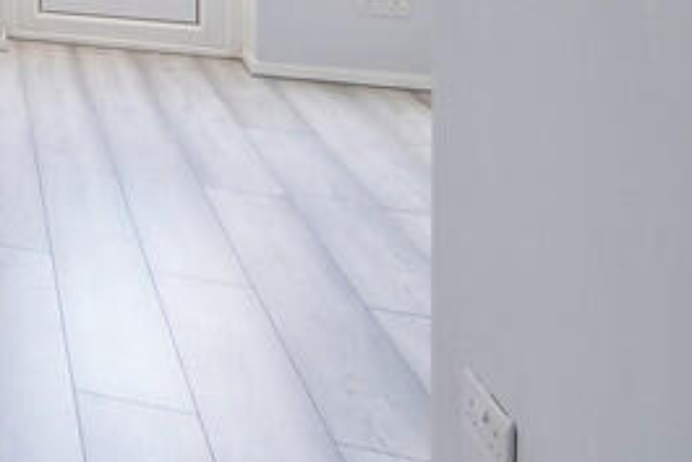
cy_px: -239
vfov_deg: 20.1
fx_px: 1115
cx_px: -635
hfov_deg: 20.3
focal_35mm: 58
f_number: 10
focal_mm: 10
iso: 400
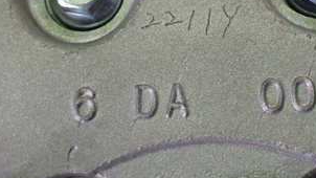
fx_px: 545
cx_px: 191
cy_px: 3
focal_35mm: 65
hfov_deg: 32.2
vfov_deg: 18.1
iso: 500
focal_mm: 5.4
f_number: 2.3
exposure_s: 1/125
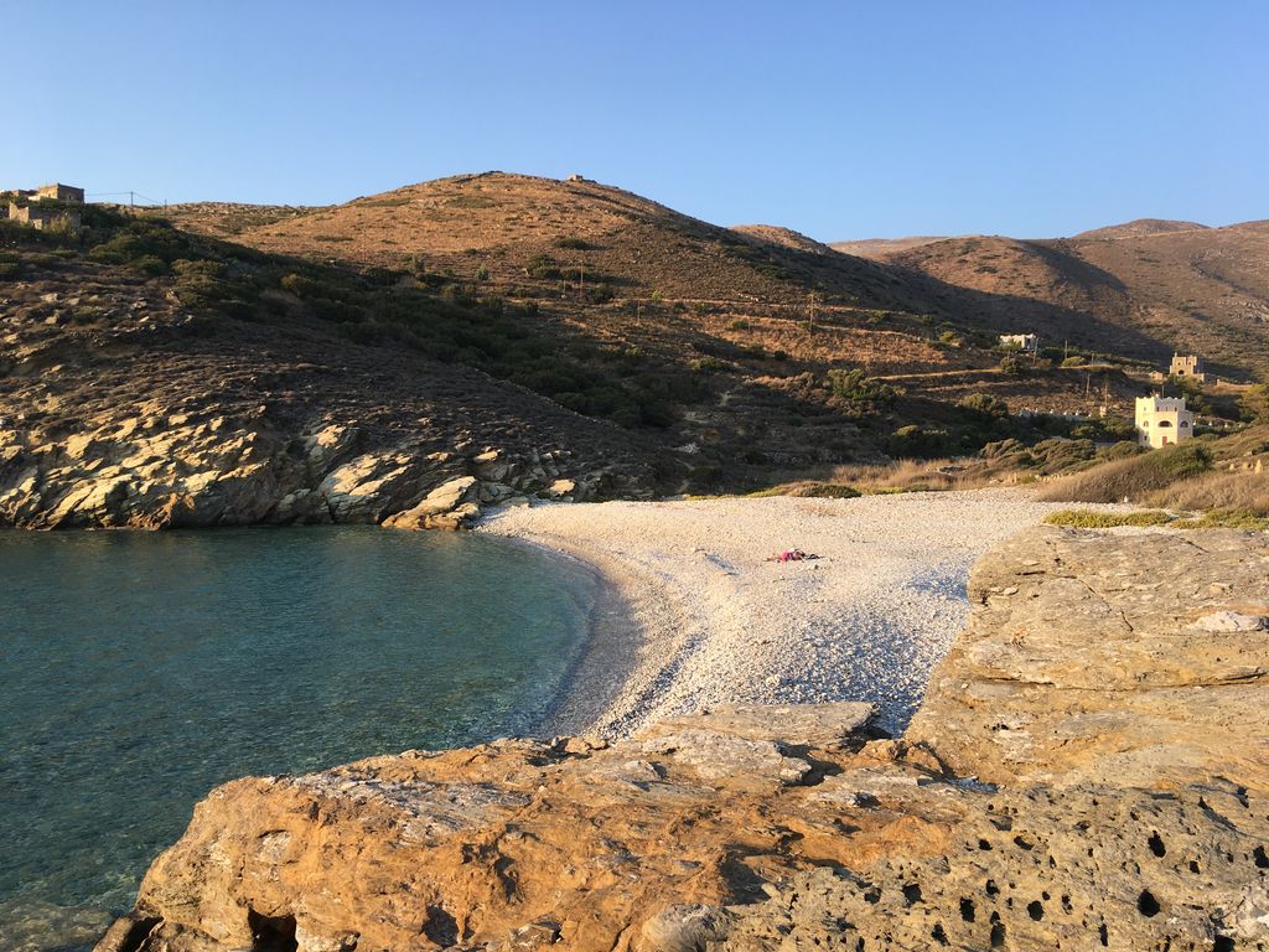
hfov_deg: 61.7
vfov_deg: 48.2
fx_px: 1063
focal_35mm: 29
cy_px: 476
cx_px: 634
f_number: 2.2
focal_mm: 4.15
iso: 25
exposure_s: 1/557
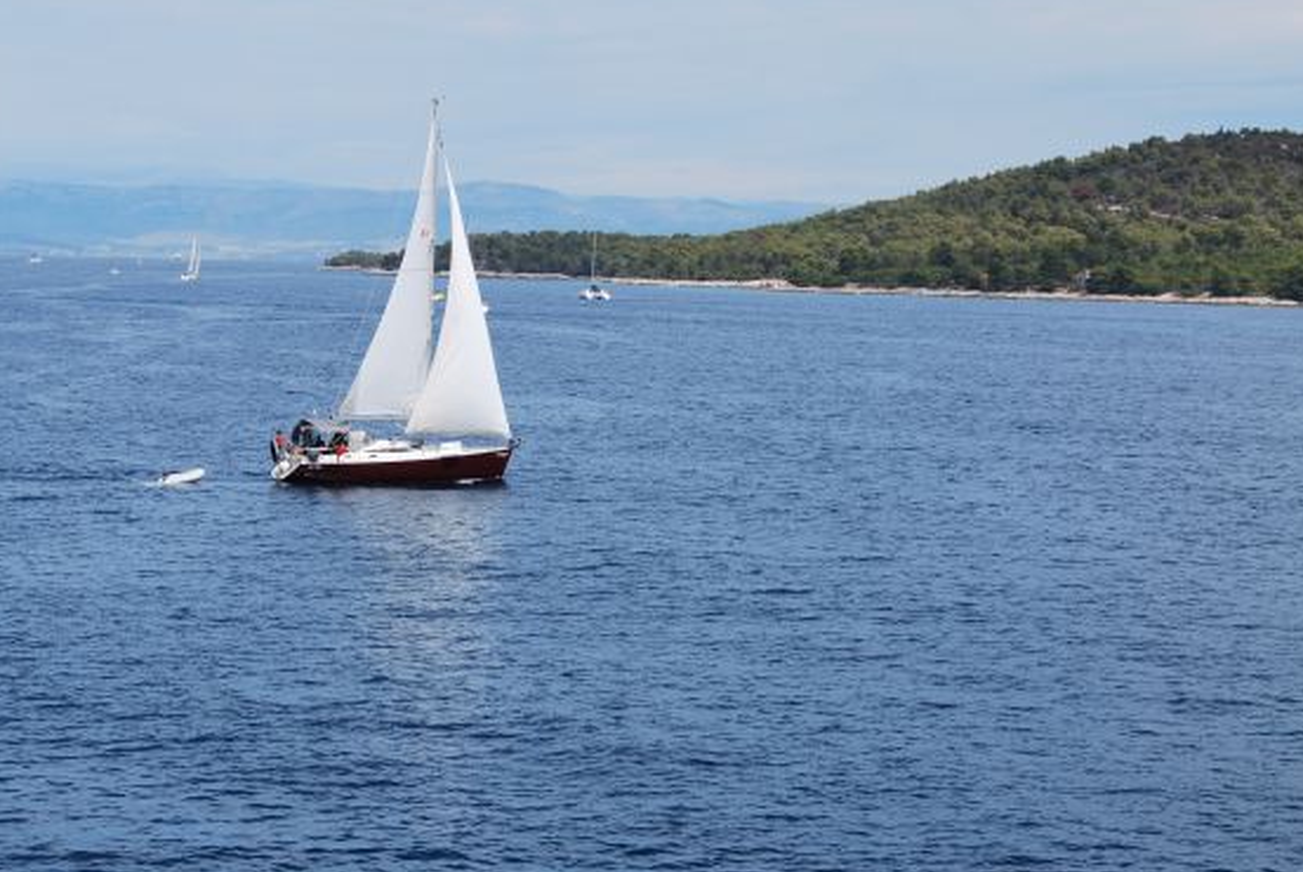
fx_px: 3541
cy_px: 375
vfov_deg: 14.0
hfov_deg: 20.8
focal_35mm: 98
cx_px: 464
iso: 100
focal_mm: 45
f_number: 9
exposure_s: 1/320
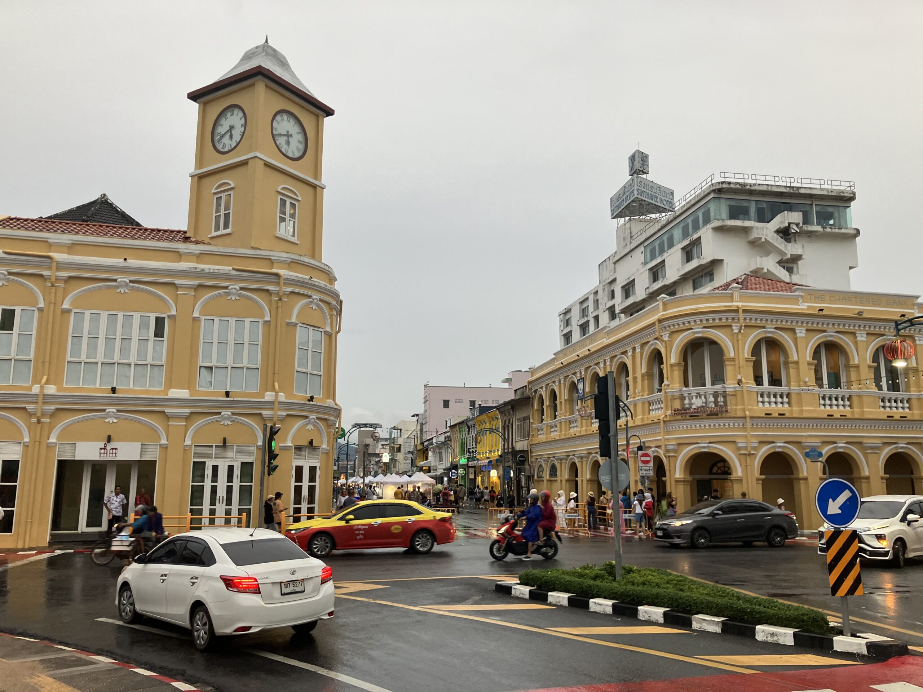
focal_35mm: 28
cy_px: 346
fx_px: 747
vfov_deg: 49.7
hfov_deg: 63.4
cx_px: 462
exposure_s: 1/119
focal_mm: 3.99
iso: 80
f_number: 1.8
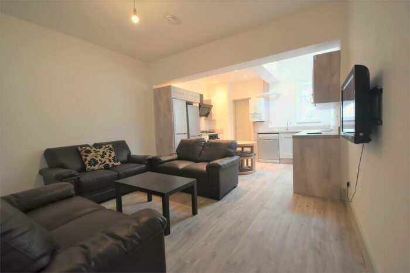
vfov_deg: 77.4
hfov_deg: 100.4
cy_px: 136
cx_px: 205
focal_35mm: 15
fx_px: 171
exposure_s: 1/60
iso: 800
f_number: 4
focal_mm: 10
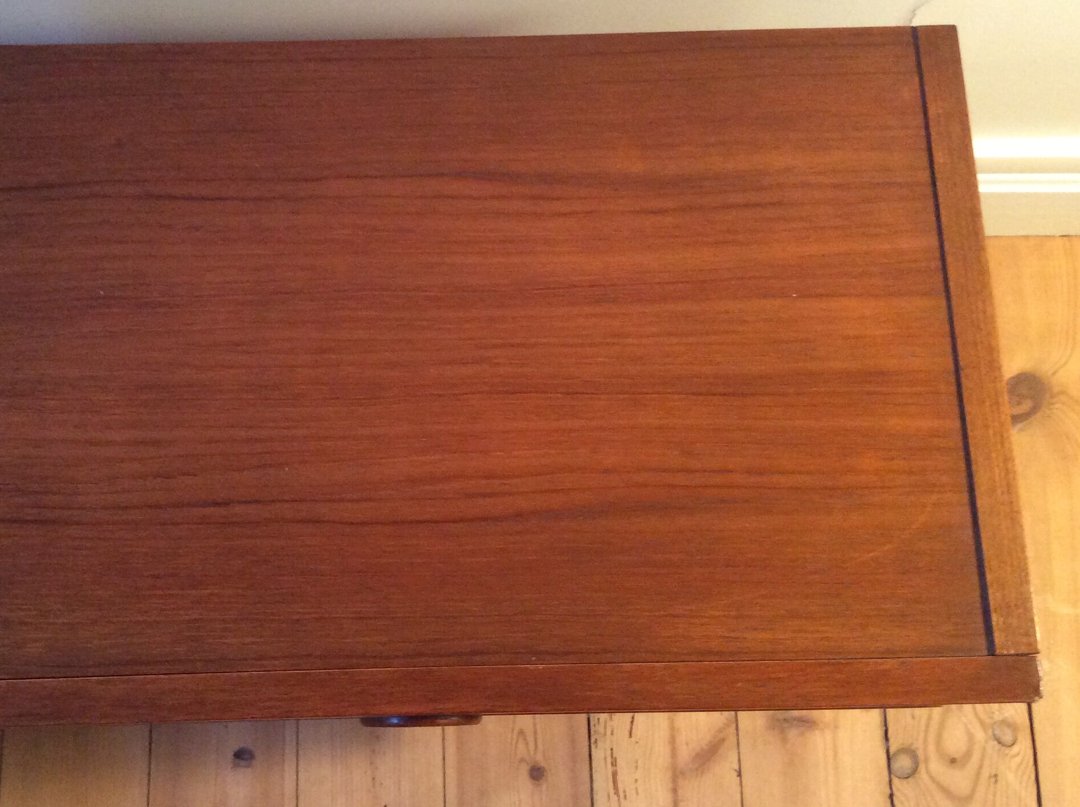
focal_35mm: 44
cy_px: 400
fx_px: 1371
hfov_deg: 42.6
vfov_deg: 32.8
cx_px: 384
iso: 250
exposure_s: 1/25
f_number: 2.4
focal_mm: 3.3
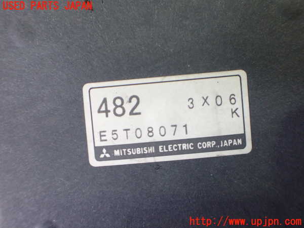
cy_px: 114
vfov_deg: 46.8
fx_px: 263
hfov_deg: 60.0
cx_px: 152
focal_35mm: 30
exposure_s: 1/80
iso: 800
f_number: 2.3
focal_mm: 5.4
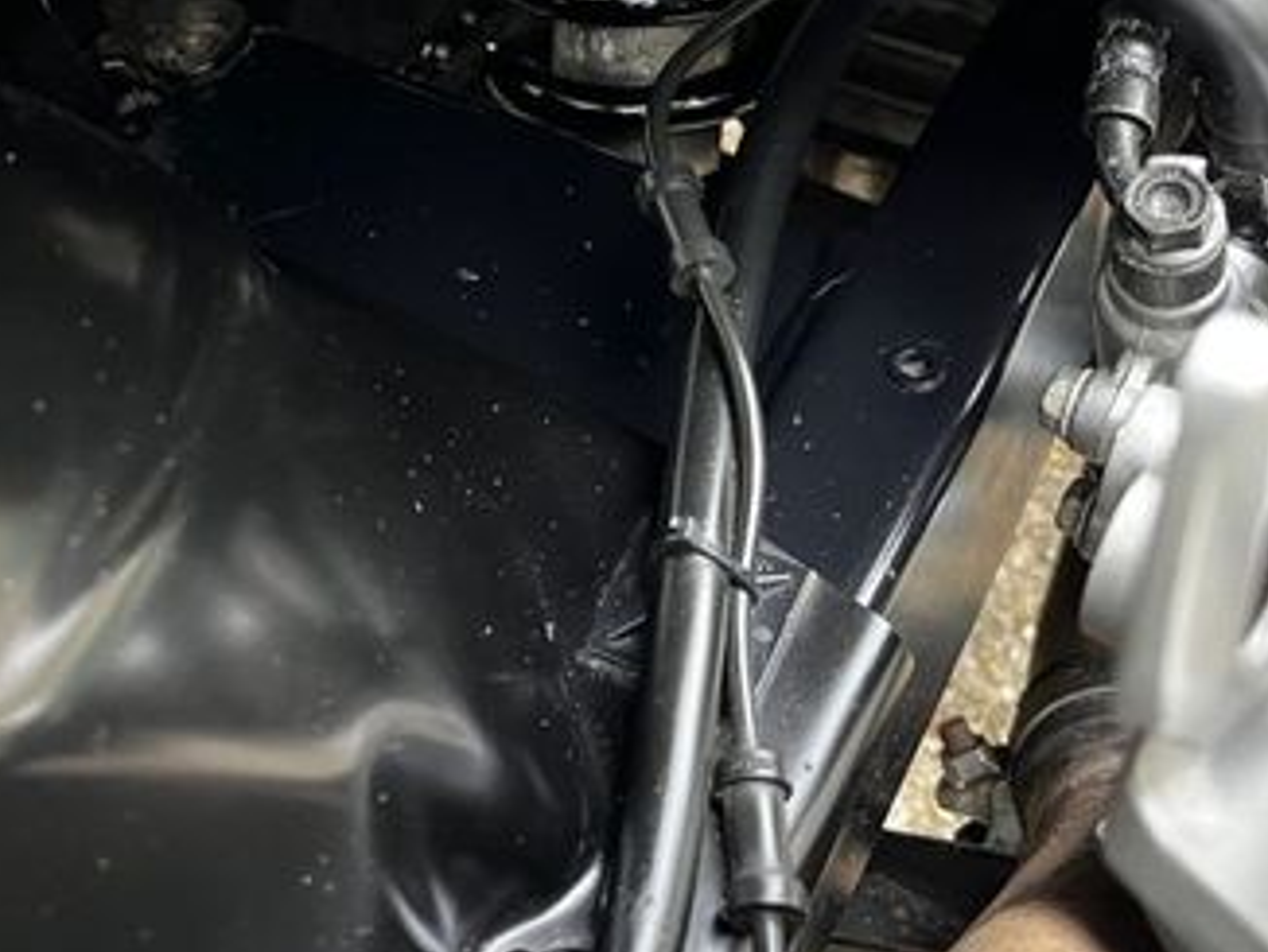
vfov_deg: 27.7
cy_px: 113
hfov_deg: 37.0
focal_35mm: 51
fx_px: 1870
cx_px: 405
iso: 320
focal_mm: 5.1
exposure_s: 1/60
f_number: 1.6
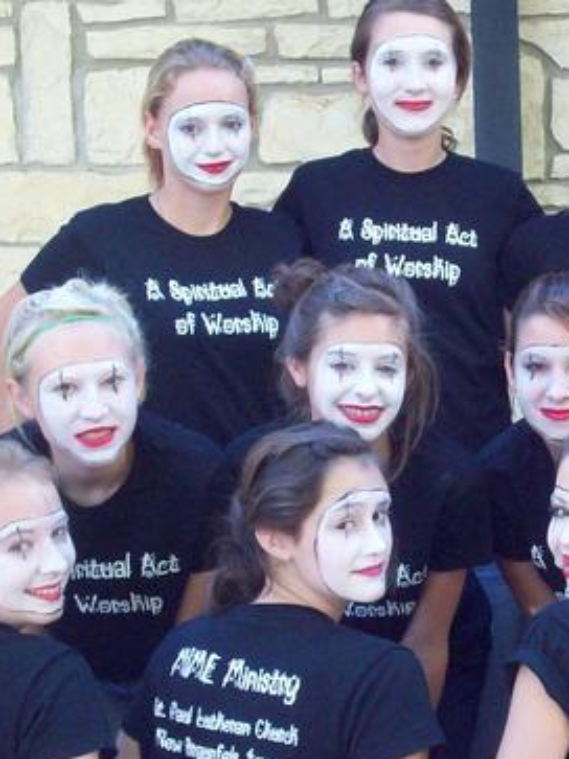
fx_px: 2785
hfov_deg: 11.6
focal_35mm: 127
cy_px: 498
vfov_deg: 15.5
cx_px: 529
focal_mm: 10.7
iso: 160
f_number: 3.8
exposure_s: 1/67
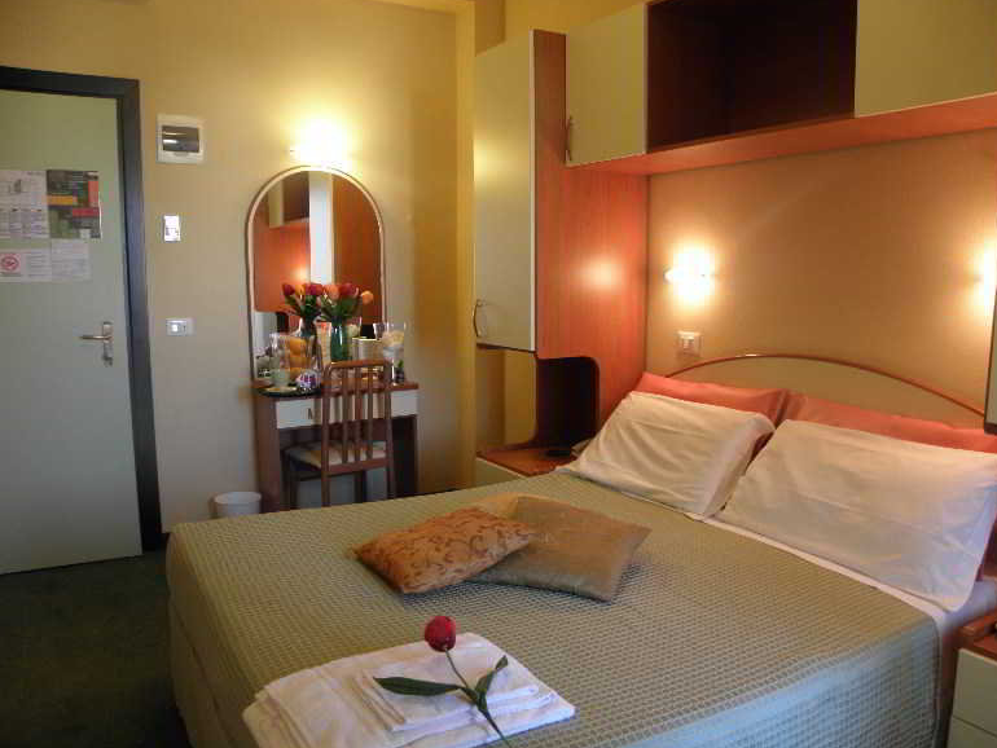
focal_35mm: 27
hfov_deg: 65.3
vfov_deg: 51.4
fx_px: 778
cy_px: 383
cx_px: 508
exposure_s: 1/15
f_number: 2.8
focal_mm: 4.6
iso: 100
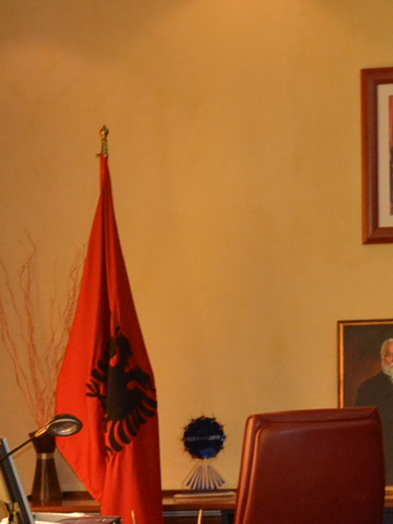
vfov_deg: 13.8
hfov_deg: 10.6
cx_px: -77
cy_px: 689
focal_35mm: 137
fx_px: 2075
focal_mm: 22
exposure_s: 1/60
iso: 560
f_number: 3.5
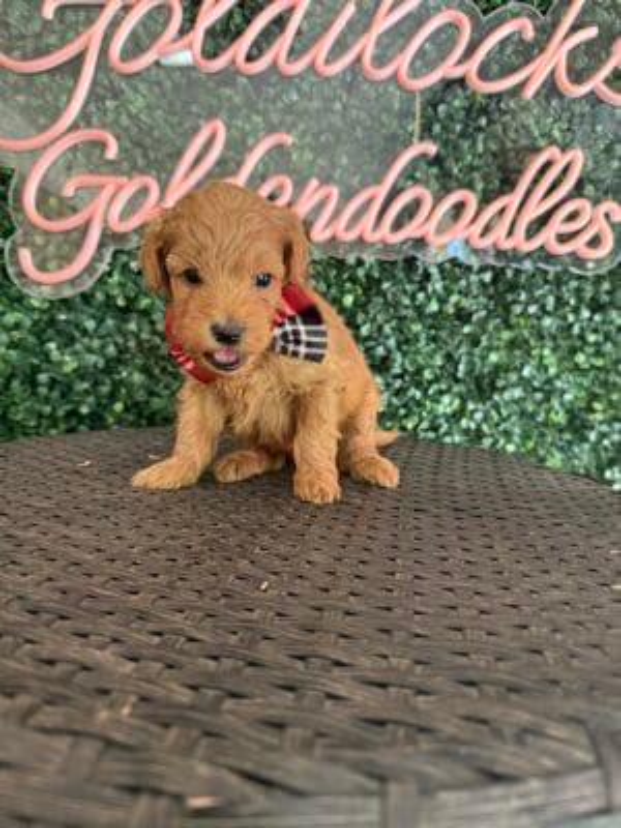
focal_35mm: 24
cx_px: 310
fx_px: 574
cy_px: 414
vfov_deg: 71.6
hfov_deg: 56.8
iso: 400
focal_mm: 6.76
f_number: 1.78
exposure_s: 1/60
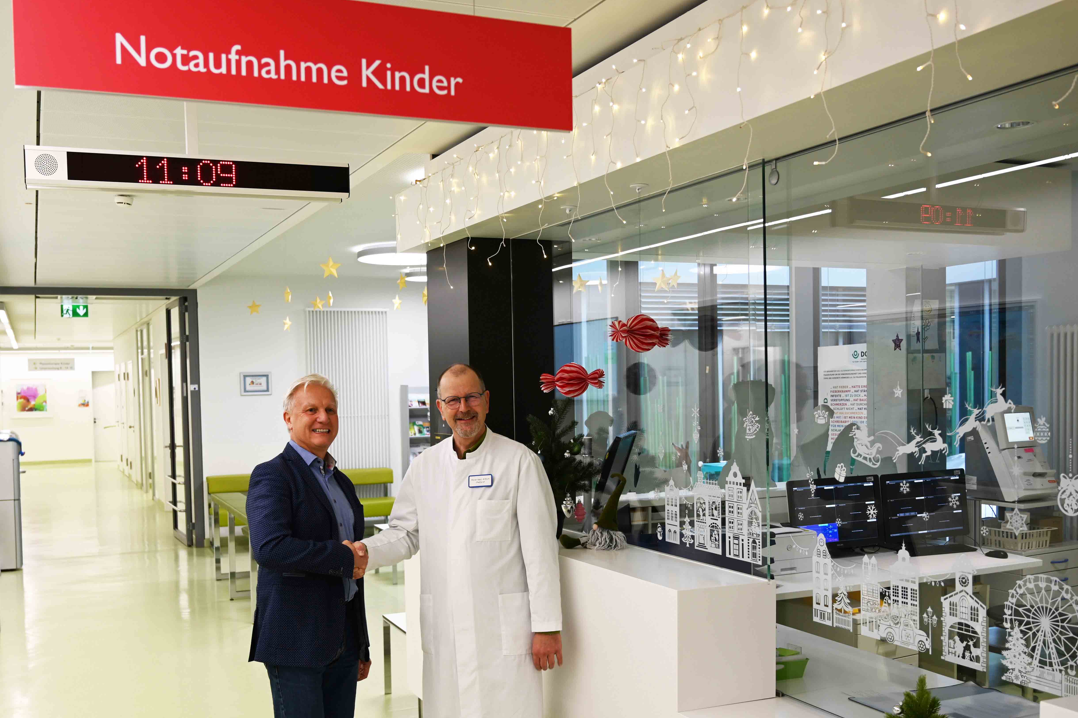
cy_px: 431
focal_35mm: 36
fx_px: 1077
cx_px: 488
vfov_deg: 36.7
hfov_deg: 53.1
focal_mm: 29
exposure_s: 1/30
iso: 180
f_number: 4
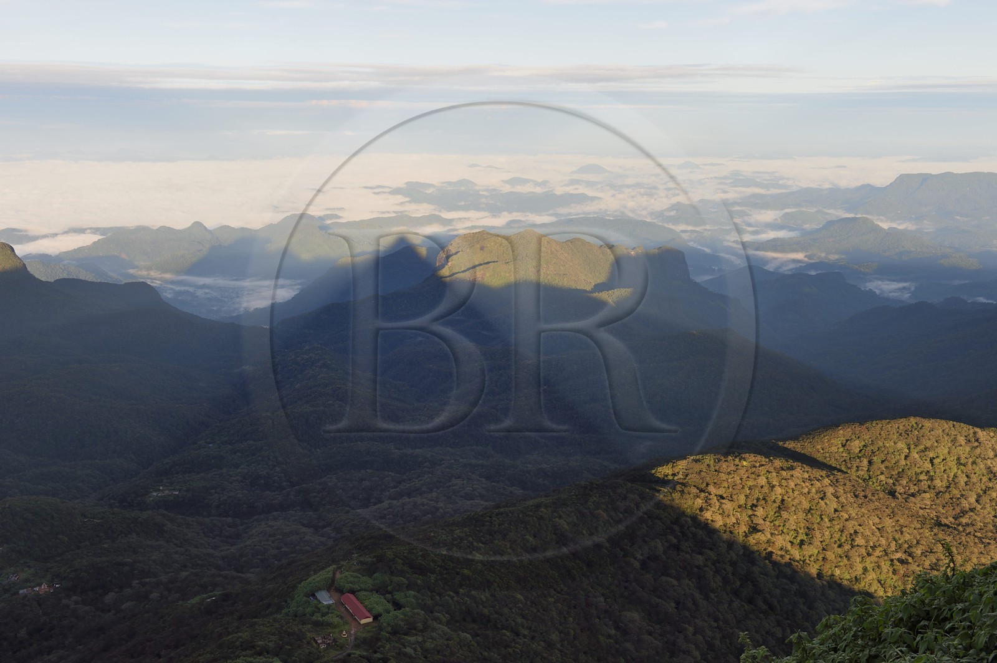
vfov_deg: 33.3
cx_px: 498
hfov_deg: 48.5
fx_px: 1107
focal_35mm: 40
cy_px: 332
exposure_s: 1/125
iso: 200
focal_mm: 40
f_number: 10
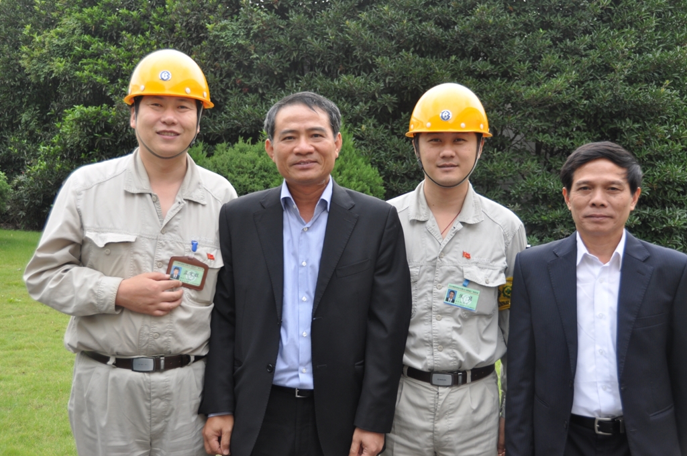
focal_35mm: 52
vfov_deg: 25.7
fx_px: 1001
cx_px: 344
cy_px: 228
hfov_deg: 37.9
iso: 280
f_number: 5.6
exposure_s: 1/125
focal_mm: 35
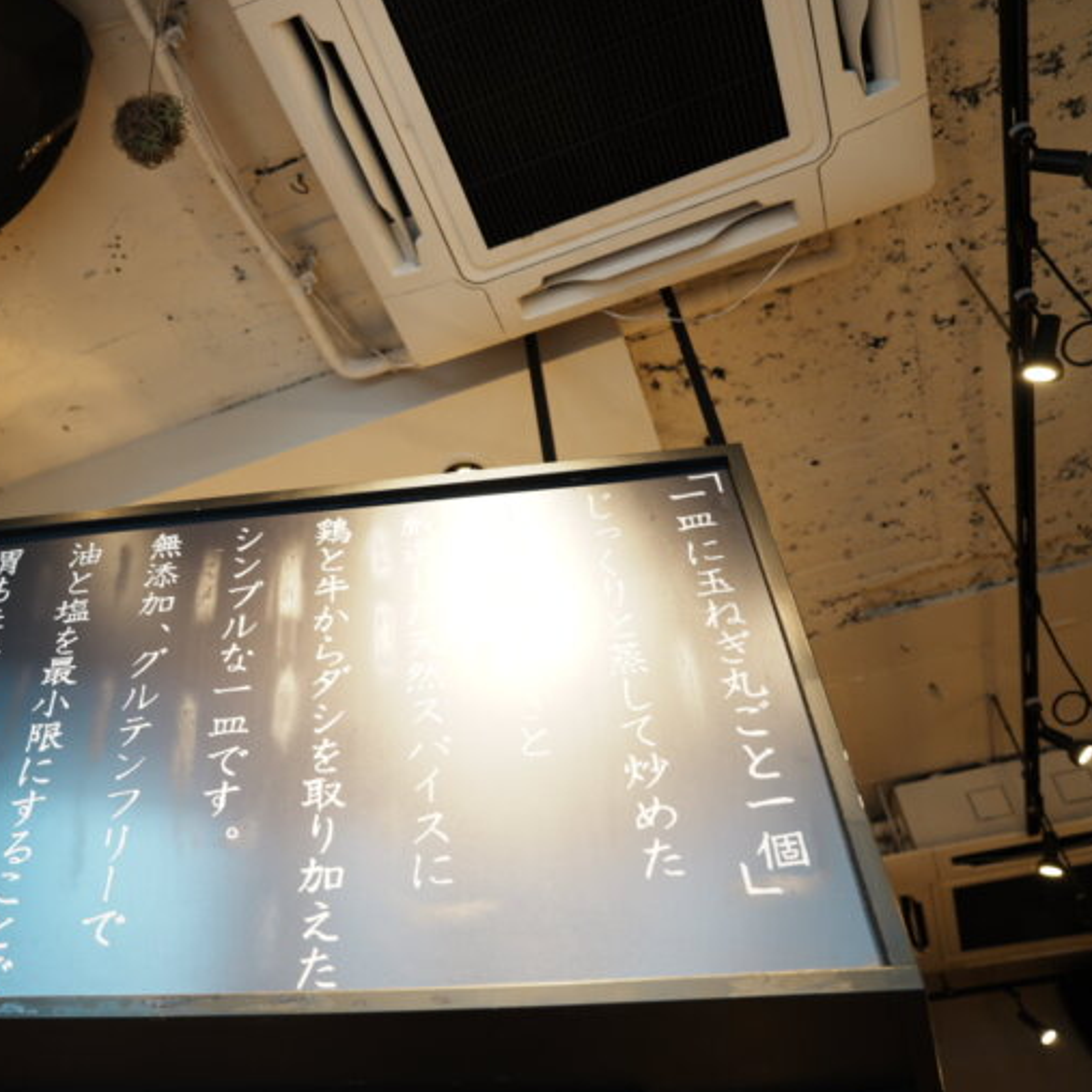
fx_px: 1106
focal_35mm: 31
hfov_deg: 50.5
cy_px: 542
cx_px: 282
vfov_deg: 52.5
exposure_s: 1/30
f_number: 2.8
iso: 320
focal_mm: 24
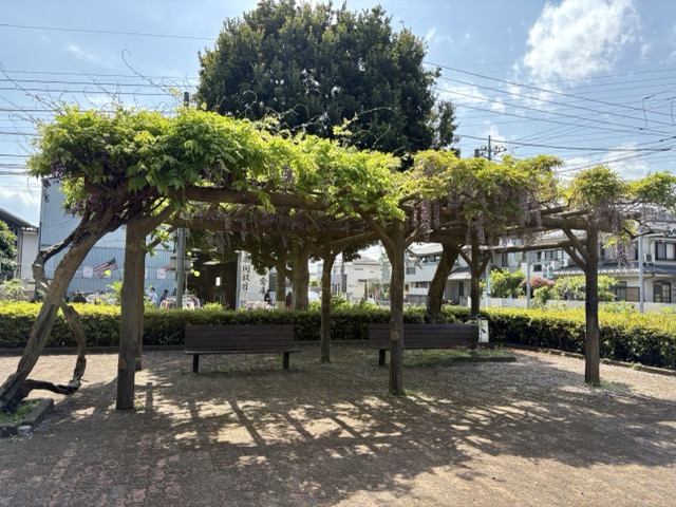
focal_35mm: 26
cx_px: 338
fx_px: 508
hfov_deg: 67.3
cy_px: 254
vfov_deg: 53.1
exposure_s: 1/1217
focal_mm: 5.96
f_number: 1.6
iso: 50
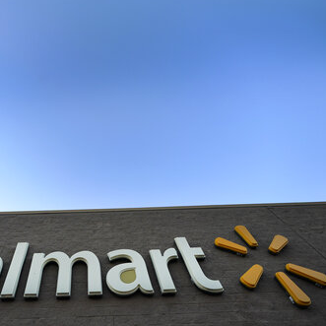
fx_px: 224
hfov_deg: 68.1
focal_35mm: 21
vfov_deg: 72.1
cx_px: 87
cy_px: 164
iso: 200
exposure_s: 1/500
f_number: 3.5
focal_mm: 16
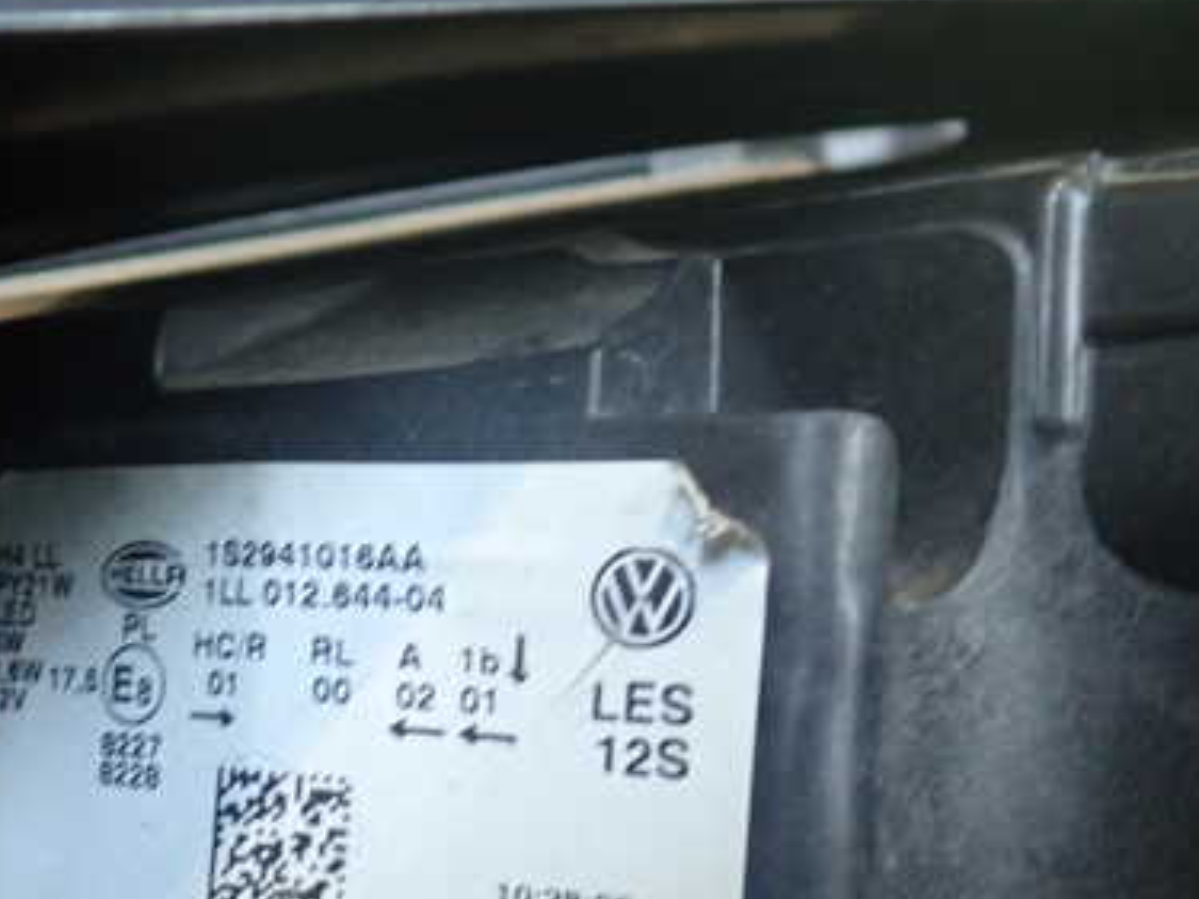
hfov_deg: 38.7
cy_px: 697
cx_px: 307
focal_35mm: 48
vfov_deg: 29.7
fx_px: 1662
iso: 250
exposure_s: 1/30
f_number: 2.3
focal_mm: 5.4
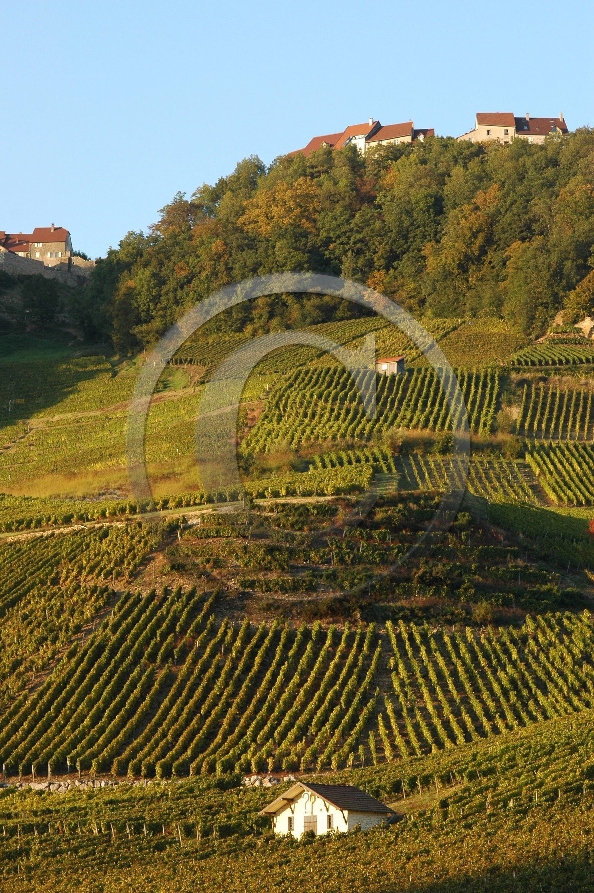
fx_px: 3161
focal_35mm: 128
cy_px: 446
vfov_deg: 16.1
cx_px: 297
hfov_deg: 10.7
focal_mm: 85
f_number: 7.1
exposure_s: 1/200
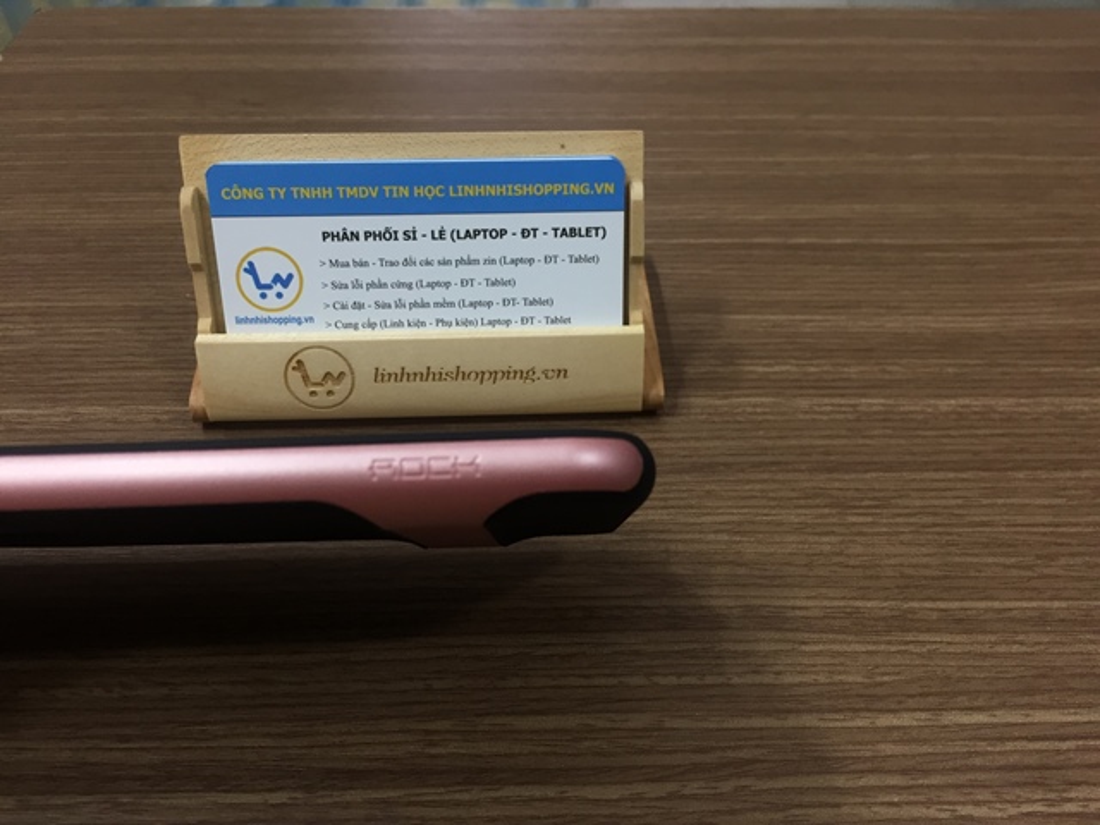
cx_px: 550
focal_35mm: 29
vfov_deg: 48.2
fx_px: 922
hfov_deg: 61.7
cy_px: 412
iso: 40
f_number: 2.2
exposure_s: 1/33
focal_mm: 4.15
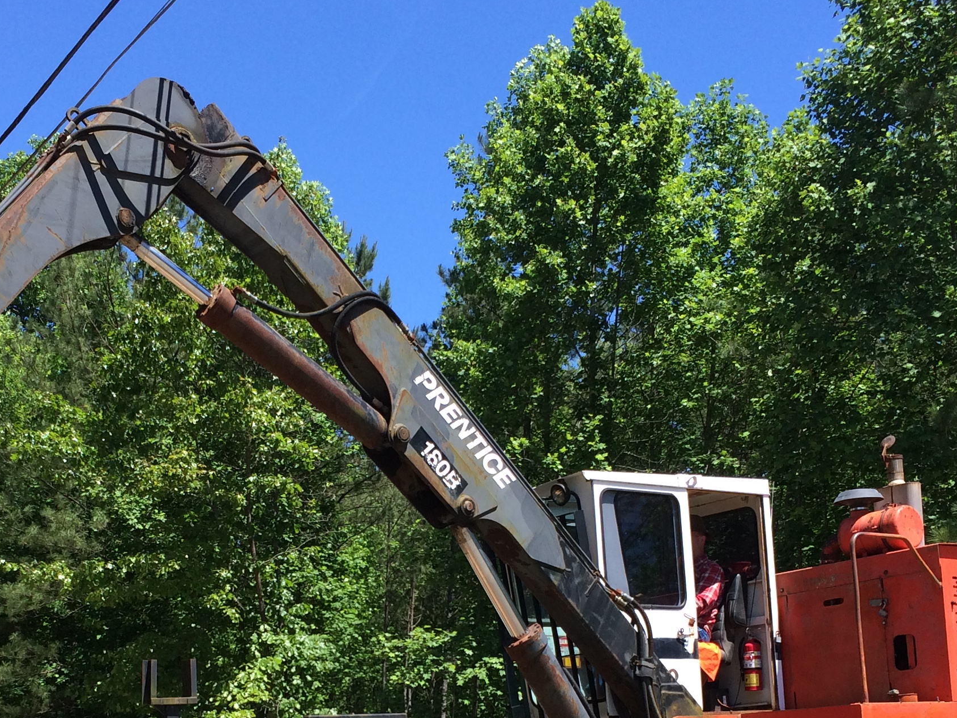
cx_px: 345
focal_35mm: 56
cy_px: 659
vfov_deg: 25.2
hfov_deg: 34.1
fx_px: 1548
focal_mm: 4.15
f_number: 2.2
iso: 32
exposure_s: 1/1109
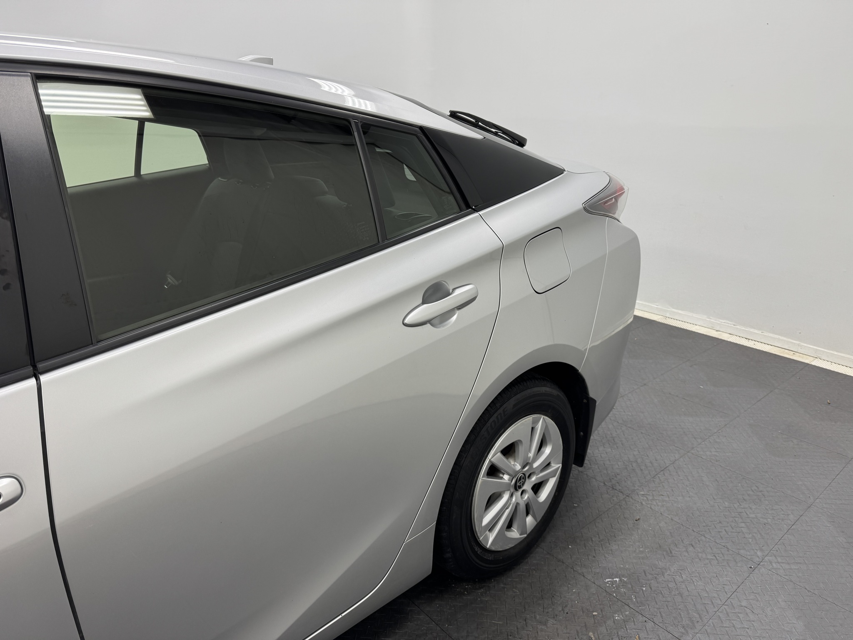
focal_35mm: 24
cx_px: 426
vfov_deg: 56.8
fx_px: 591
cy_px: 320
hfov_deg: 71.6
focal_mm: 6.76
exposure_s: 1/425
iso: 80
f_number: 1.78
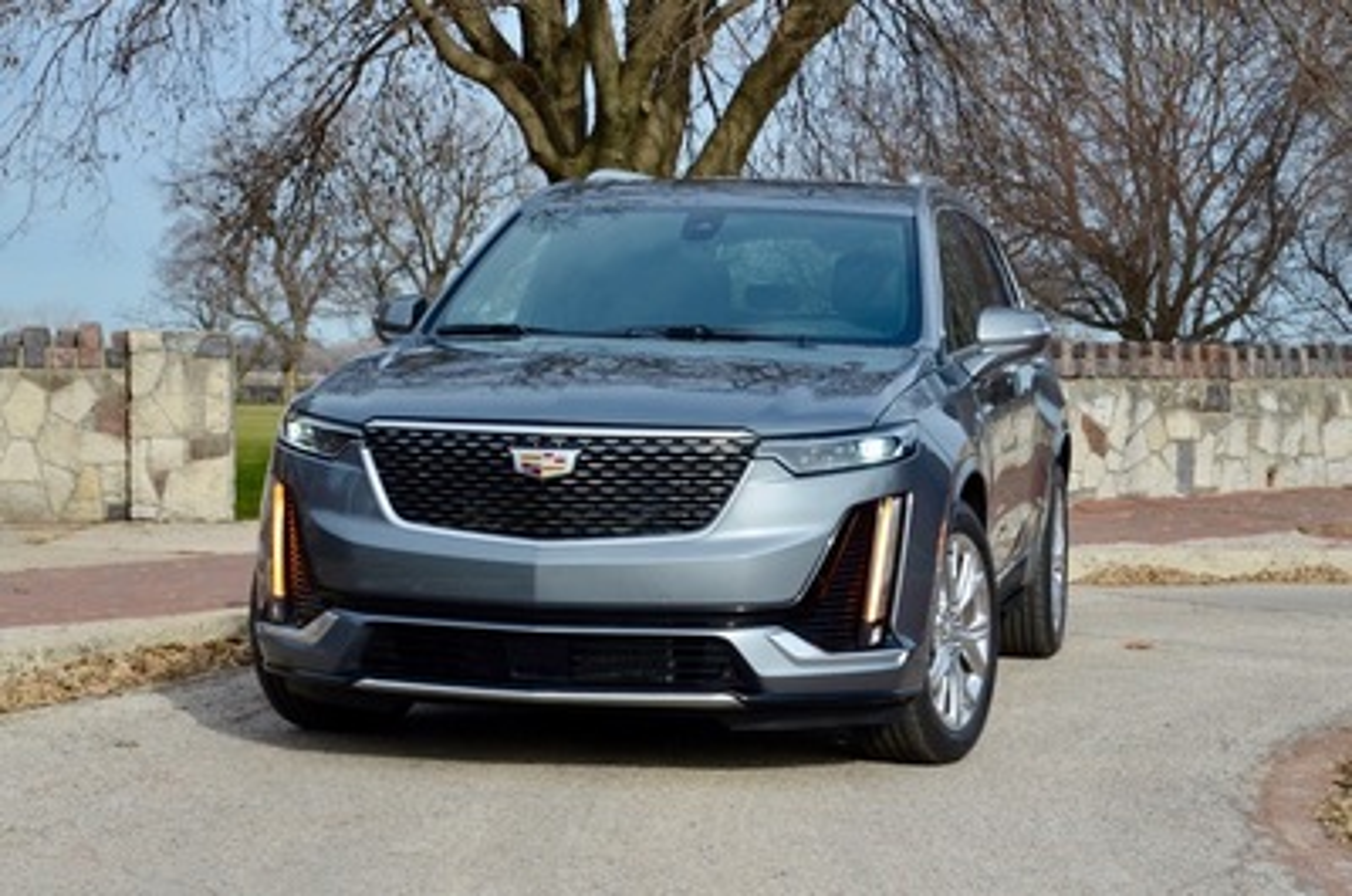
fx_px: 2811
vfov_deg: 18.1
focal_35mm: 75
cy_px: 448
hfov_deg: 27.0
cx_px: 676
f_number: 13
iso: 800
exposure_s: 1/640
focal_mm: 50
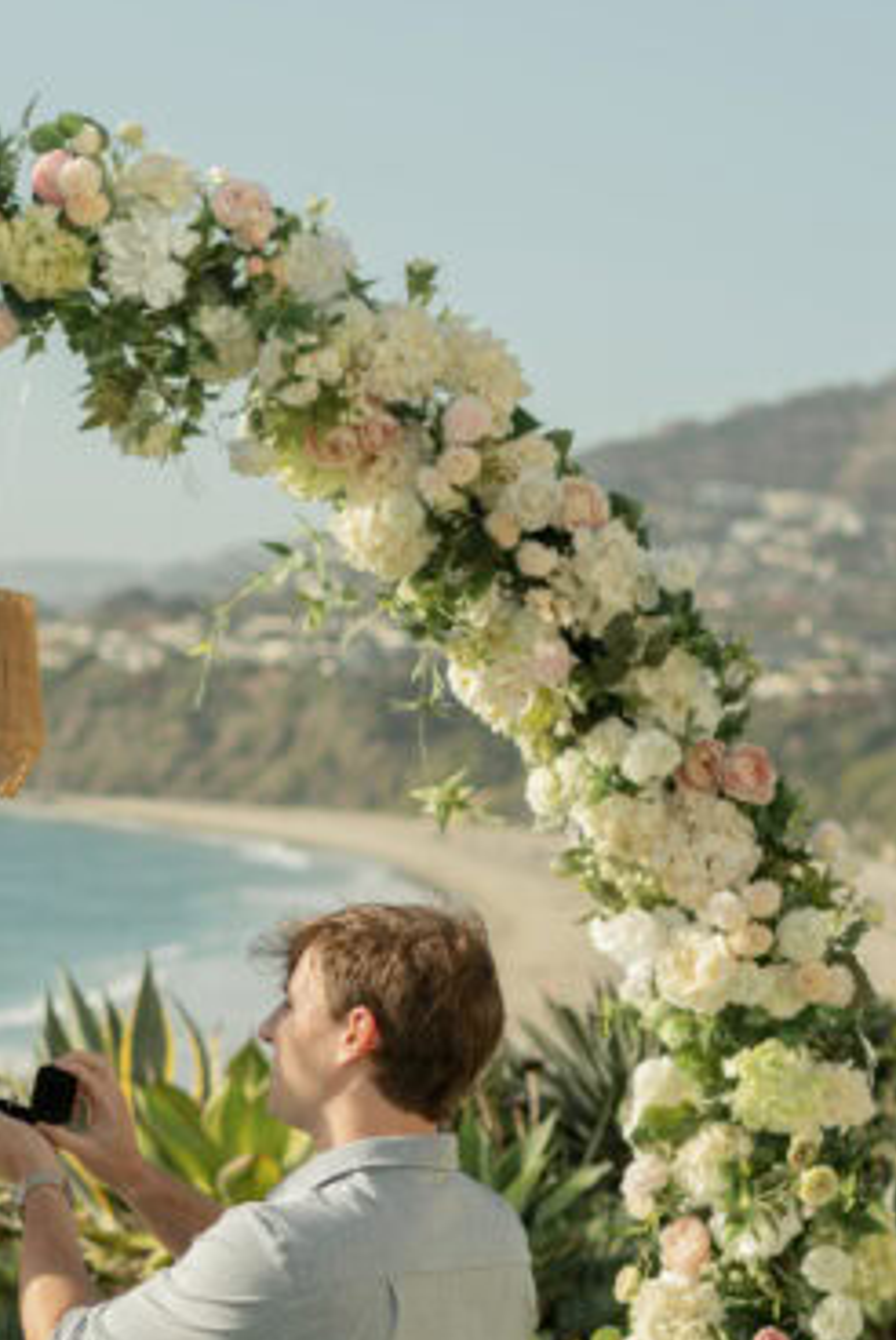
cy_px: 921
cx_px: -304
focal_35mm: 139
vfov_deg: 14.7
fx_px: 5179
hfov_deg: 9.7
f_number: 2.5
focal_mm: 50
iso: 100
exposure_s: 1/2000
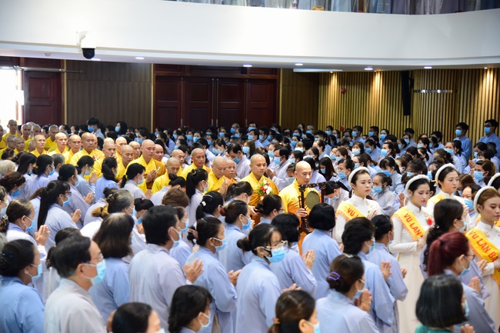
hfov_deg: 27.0
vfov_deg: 18.2
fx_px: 1041
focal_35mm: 75
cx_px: 250
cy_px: 166
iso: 800
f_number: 4
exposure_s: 1/30
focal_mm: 75
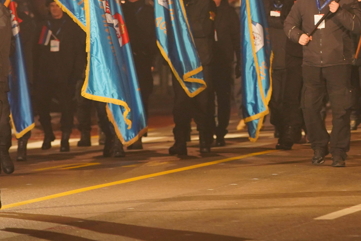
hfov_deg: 4.0
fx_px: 5164
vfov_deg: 2.7
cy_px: -38
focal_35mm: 515
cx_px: 338
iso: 1250
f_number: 2.8
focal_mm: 200
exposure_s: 1/200
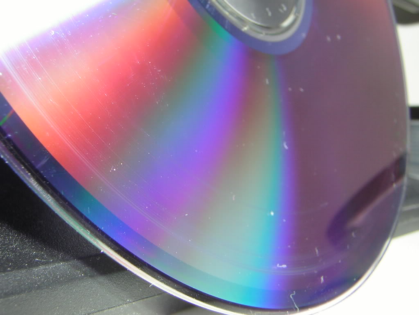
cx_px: 210
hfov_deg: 37.5
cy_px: 158
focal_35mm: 51
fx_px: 617
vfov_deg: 28.6
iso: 50
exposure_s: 1/60.1
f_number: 6.2
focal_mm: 6.6
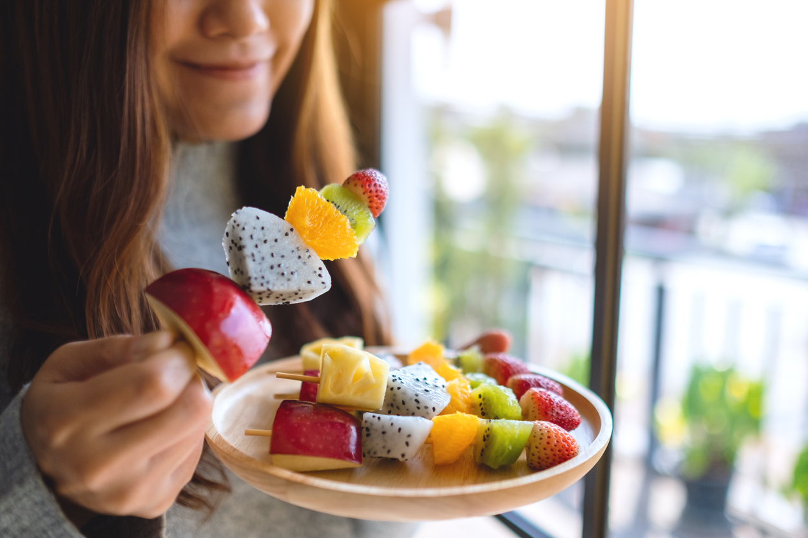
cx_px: 404
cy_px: 269
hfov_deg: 54.4
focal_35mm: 35
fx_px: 785
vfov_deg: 37.9
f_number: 1.4
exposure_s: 1/3000
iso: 200
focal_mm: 23
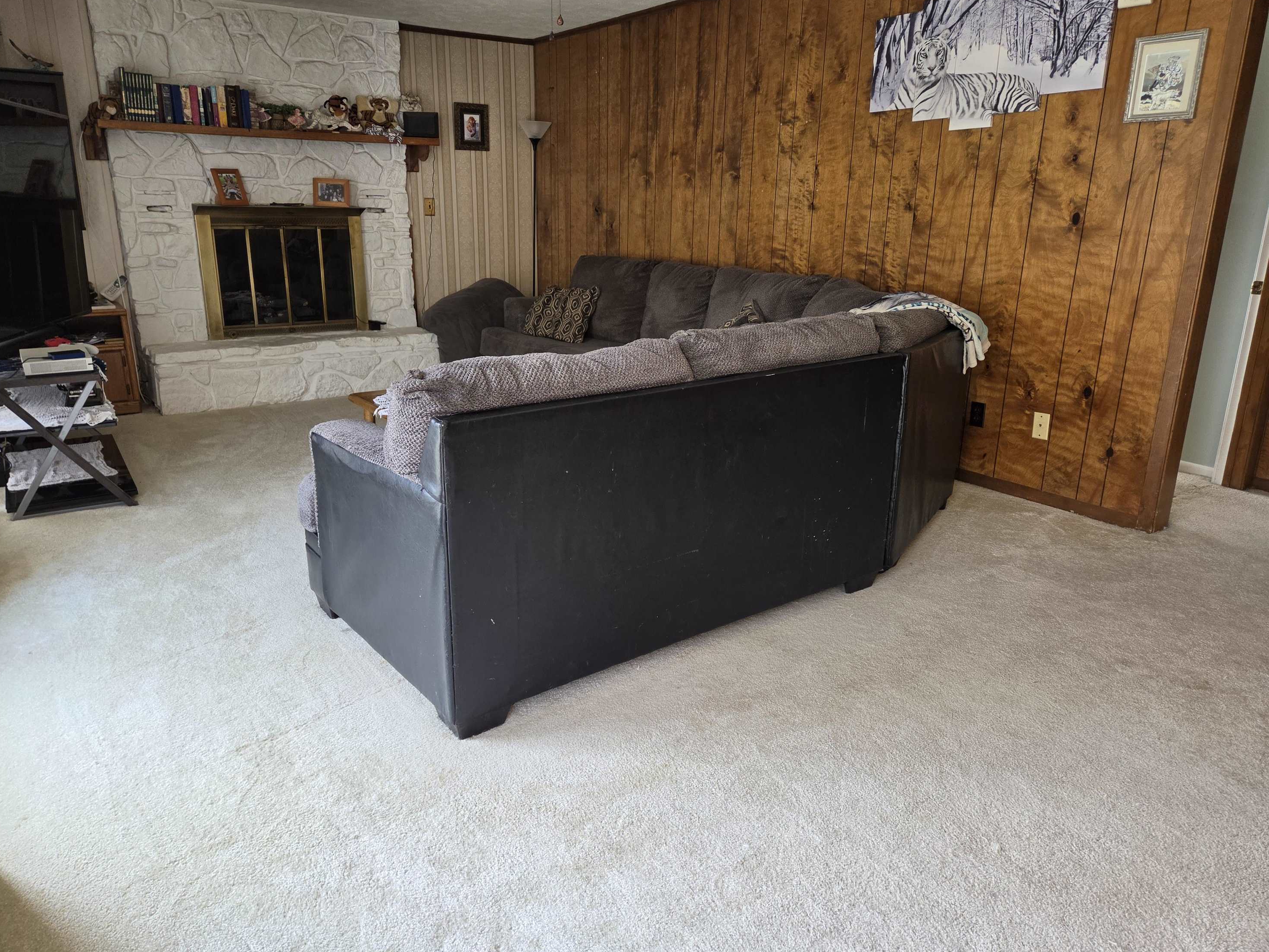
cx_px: 607
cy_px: 463
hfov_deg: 71.6
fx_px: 880
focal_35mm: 24
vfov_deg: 56.8
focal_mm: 5.4
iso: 125
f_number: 1.8
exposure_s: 1/120
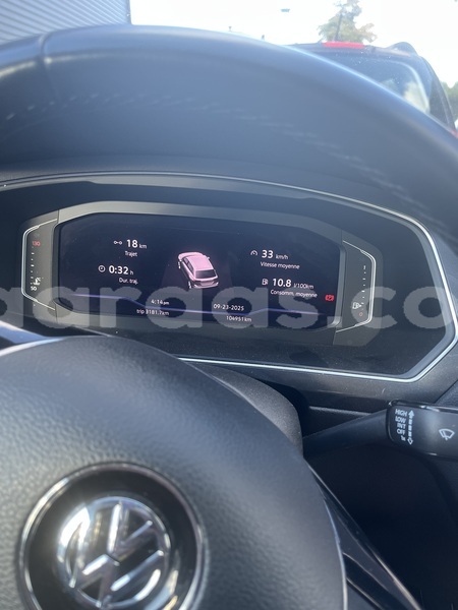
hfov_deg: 53.1
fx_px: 459
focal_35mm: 26
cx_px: 229
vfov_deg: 67.3
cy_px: 305
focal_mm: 5.1
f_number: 1.6
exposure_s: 1/84
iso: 80
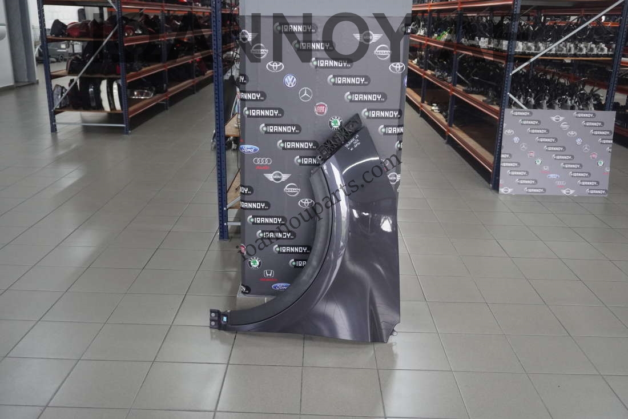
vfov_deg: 40.0
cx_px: 314
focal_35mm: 33
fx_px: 576
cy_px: 210
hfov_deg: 57.2
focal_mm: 22
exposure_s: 1/160
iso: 2000
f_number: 4
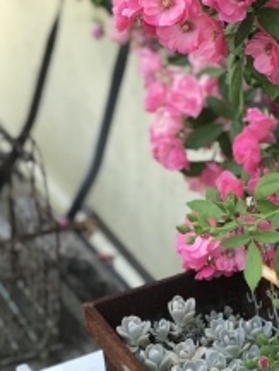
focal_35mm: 126
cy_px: 0
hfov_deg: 11.7
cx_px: 243
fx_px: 1353
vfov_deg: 15.4
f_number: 2.8
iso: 32
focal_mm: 6.6
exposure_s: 1/120
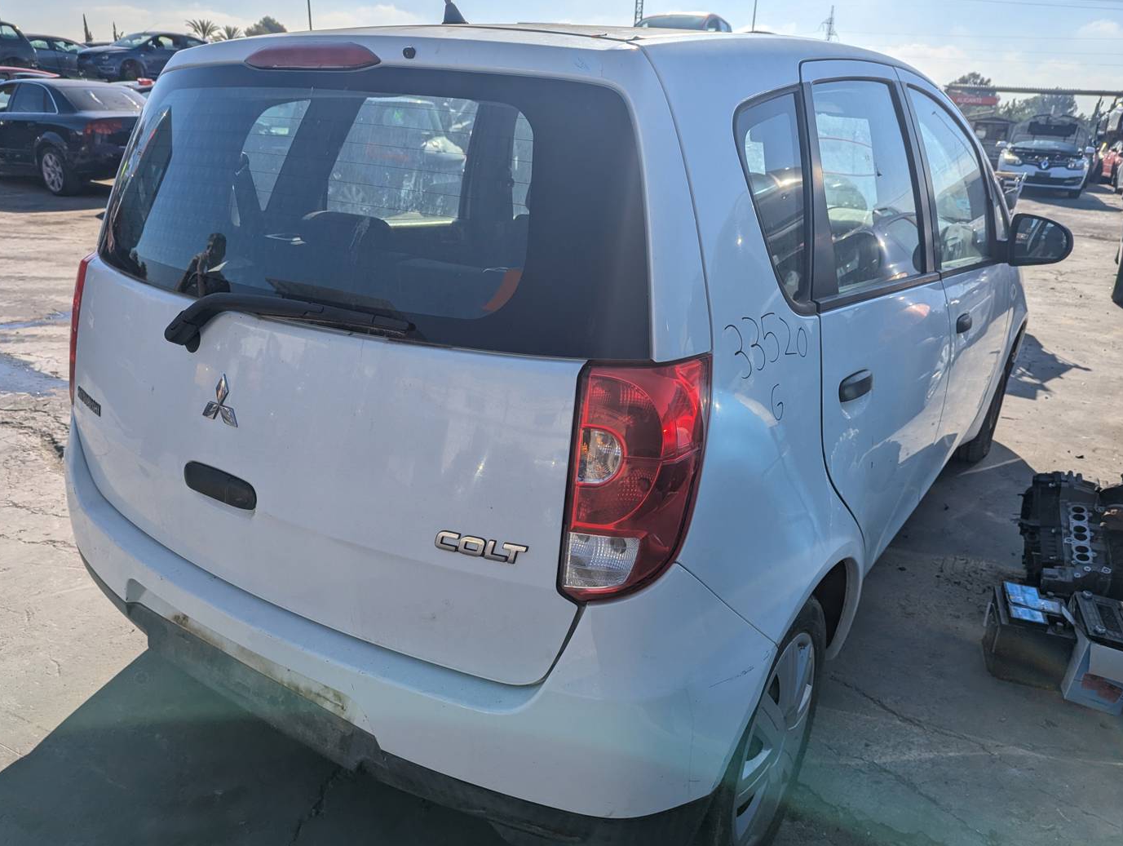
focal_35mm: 25
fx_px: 812
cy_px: 439
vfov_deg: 55.0
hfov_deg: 69.3
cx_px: 576
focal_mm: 6.81
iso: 41
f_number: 1.85
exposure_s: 1/3774
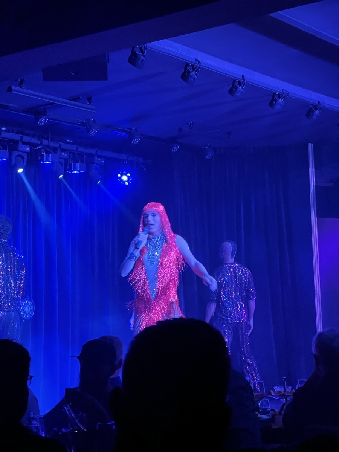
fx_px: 1005
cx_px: 170
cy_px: 226
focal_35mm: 77
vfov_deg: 25.3
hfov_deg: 19.1
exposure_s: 1/53
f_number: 2.8
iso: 800
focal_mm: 9
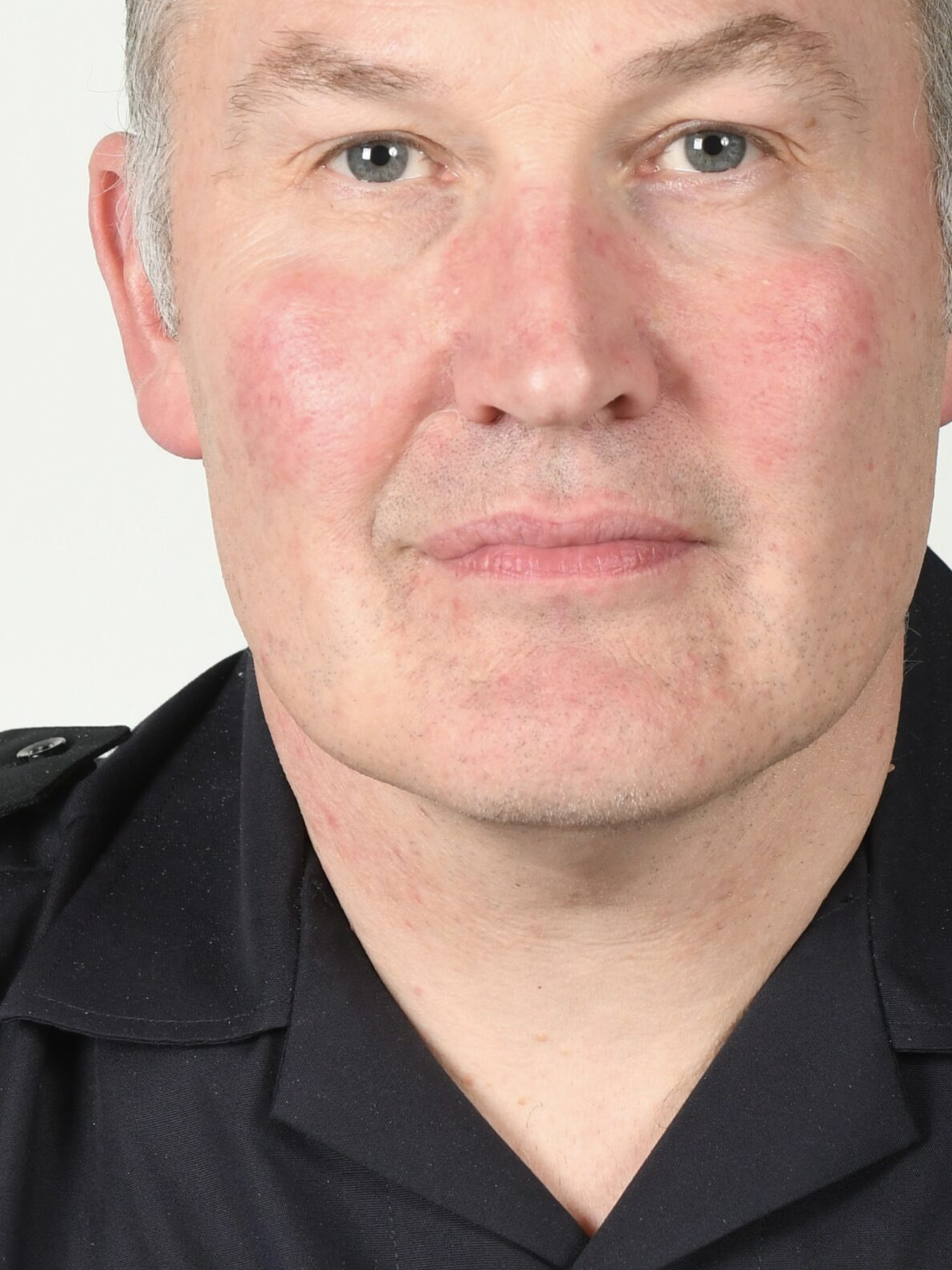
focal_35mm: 93
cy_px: 320
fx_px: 3410
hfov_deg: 15.9
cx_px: 556
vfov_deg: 20.9
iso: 500
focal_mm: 60
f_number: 5.6
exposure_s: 1/250
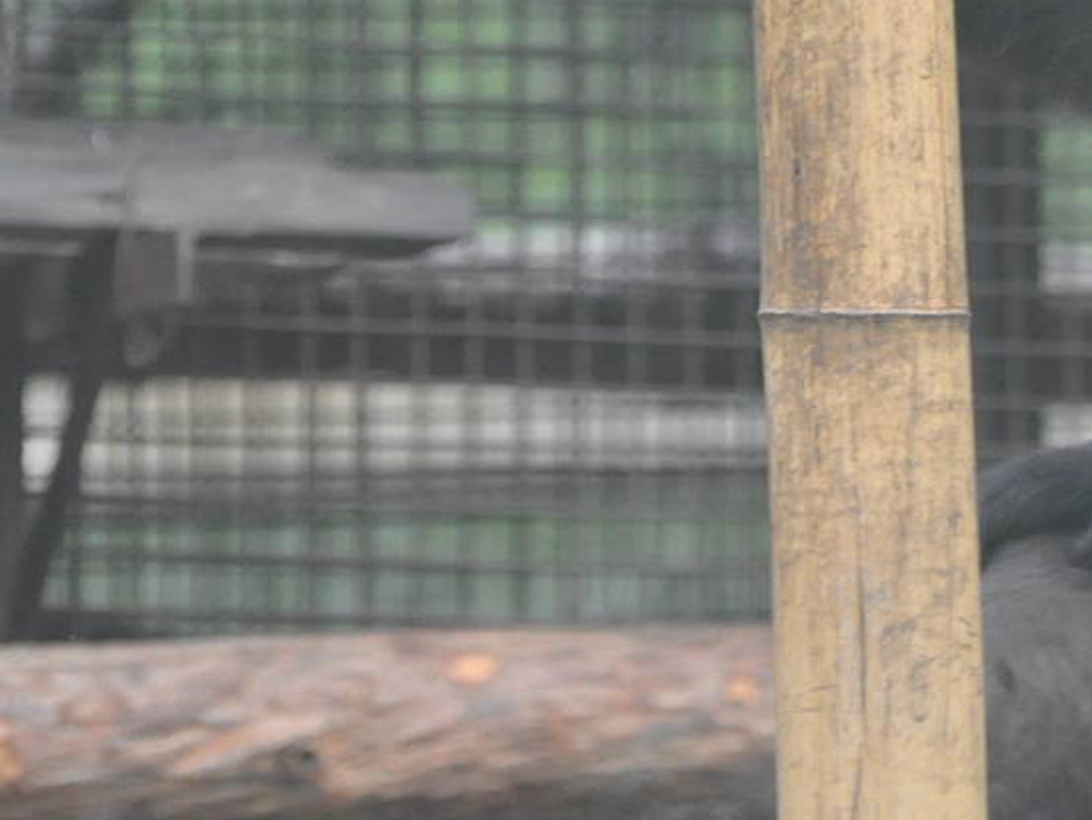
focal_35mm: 644
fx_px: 20337
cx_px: 1467
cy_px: -137
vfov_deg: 2.3
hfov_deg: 3.1
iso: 1600
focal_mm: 155
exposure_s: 1/80
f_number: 4.8
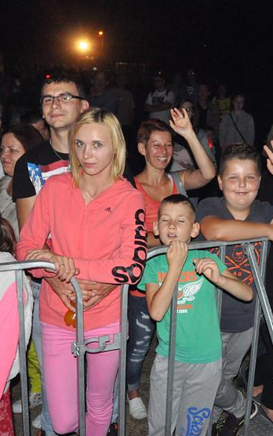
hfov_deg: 29.8
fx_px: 499
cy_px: 217
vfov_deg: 47.2
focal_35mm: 42
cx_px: 224
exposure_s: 1/60
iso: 3200
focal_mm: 18
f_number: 5.6
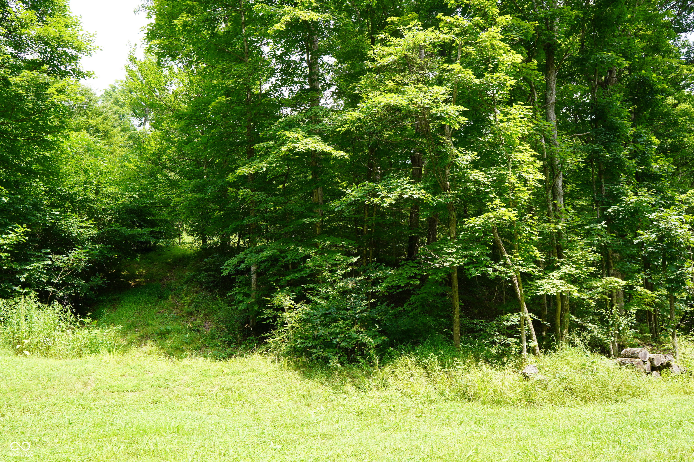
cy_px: 231
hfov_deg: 73.7
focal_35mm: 24
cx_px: 347
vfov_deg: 53.1
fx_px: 463
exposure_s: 1/100
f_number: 5
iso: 100
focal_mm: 16
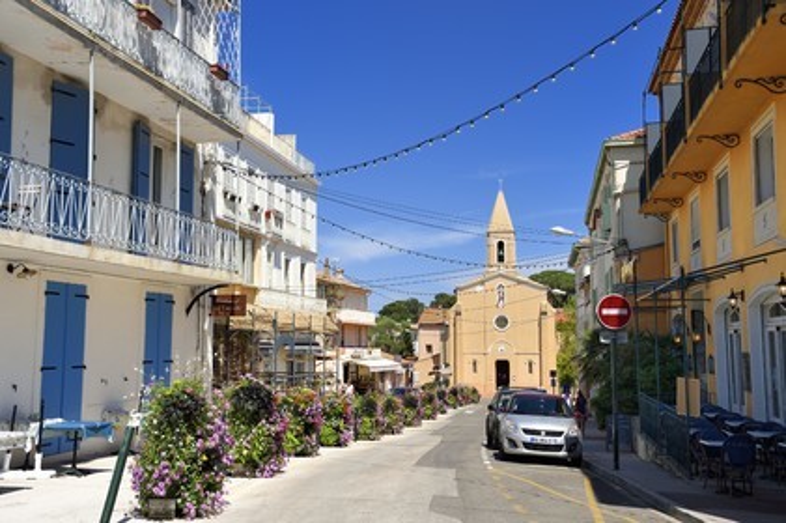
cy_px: 262
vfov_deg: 35.0
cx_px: 393
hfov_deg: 50.7
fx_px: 829
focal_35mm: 38
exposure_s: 1/640
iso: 200
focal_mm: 38
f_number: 9
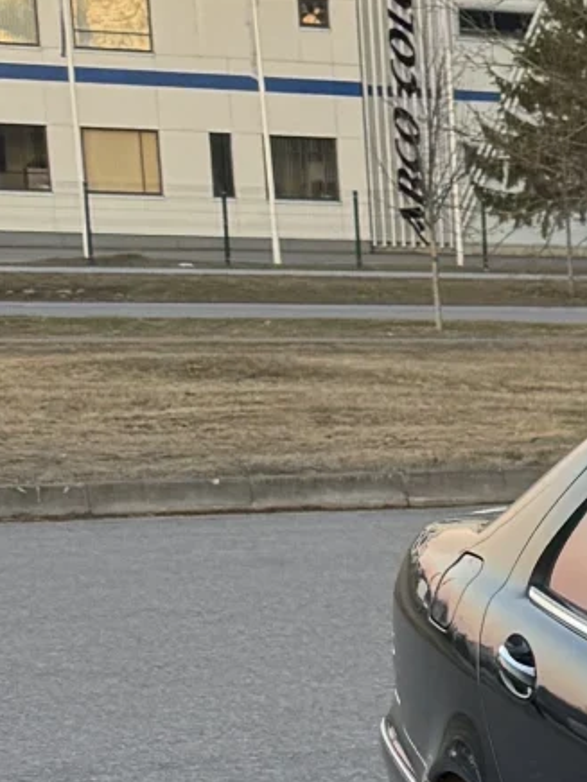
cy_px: 1073
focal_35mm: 141
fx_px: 3188
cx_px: 1693
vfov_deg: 13.4
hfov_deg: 8.8
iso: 80
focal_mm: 6.76
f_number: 1.78
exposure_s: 1/121
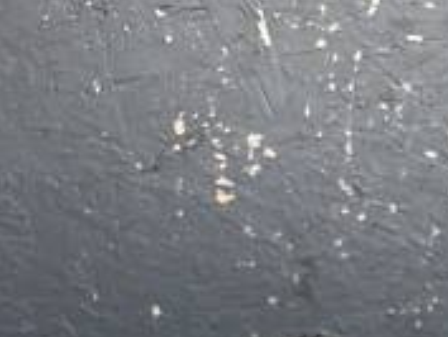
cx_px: 726
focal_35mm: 94
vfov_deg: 14.0
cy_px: 598
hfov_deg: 17.9
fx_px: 1217
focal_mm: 5.1
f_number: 1.6
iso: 40
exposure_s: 1/180
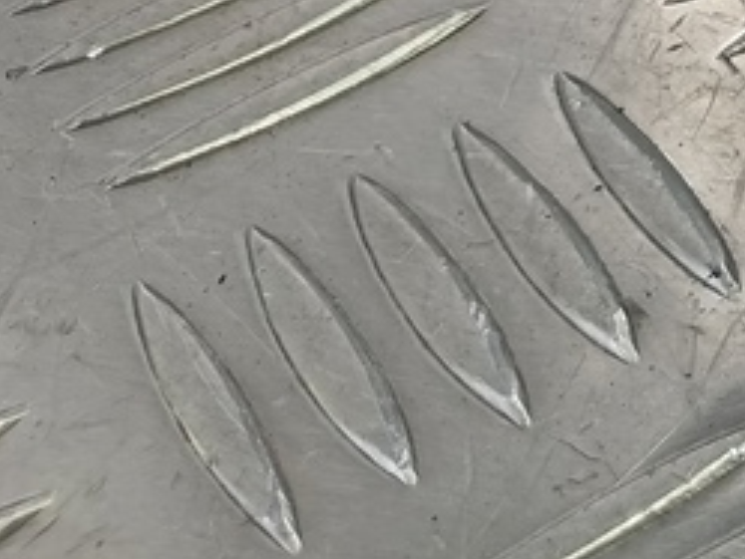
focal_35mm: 111
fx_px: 2390
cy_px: -562
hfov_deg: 14.5
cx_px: 1523
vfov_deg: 11.9
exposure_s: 1/100
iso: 111
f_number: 1.6
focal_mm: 4.11
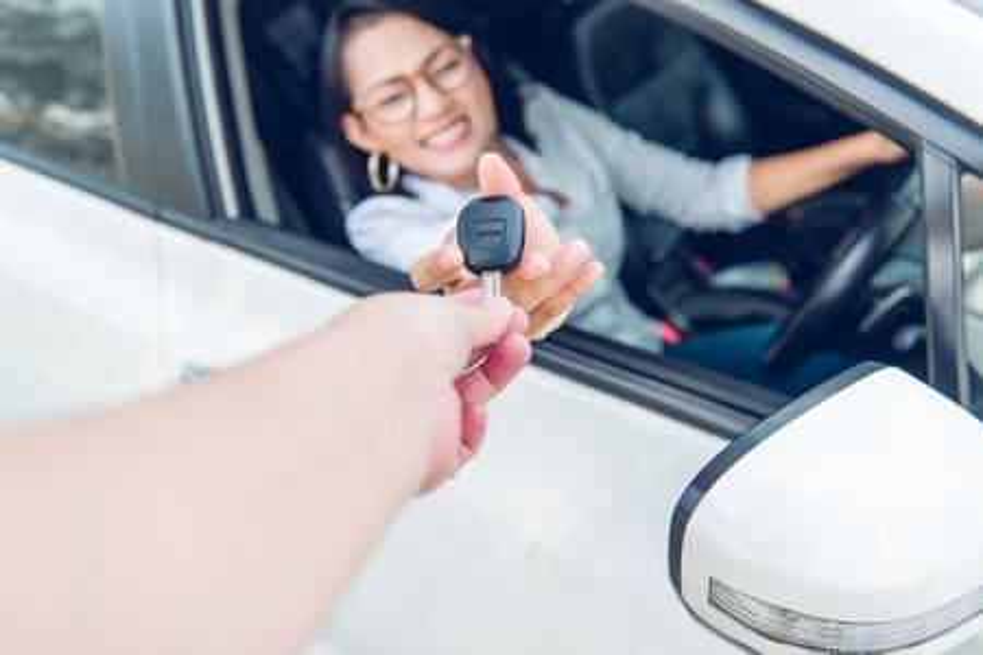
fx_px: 874
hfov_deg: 58.7
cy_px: 328
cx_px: 492
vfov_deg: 41.1
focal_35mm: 32
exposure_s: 1/250
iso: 100
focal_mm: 32
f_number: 3.2
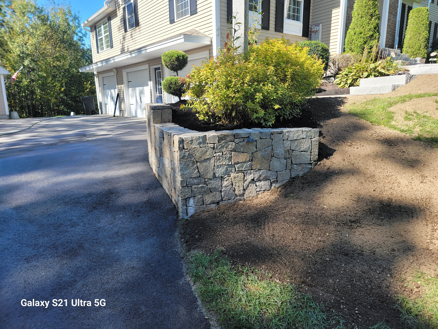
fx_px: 304
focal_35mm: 24
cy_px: 164
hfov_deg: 71.6
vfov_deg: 56.8
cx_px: 219
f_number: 1.8
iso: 16
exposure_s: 1/224
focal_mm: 6.7
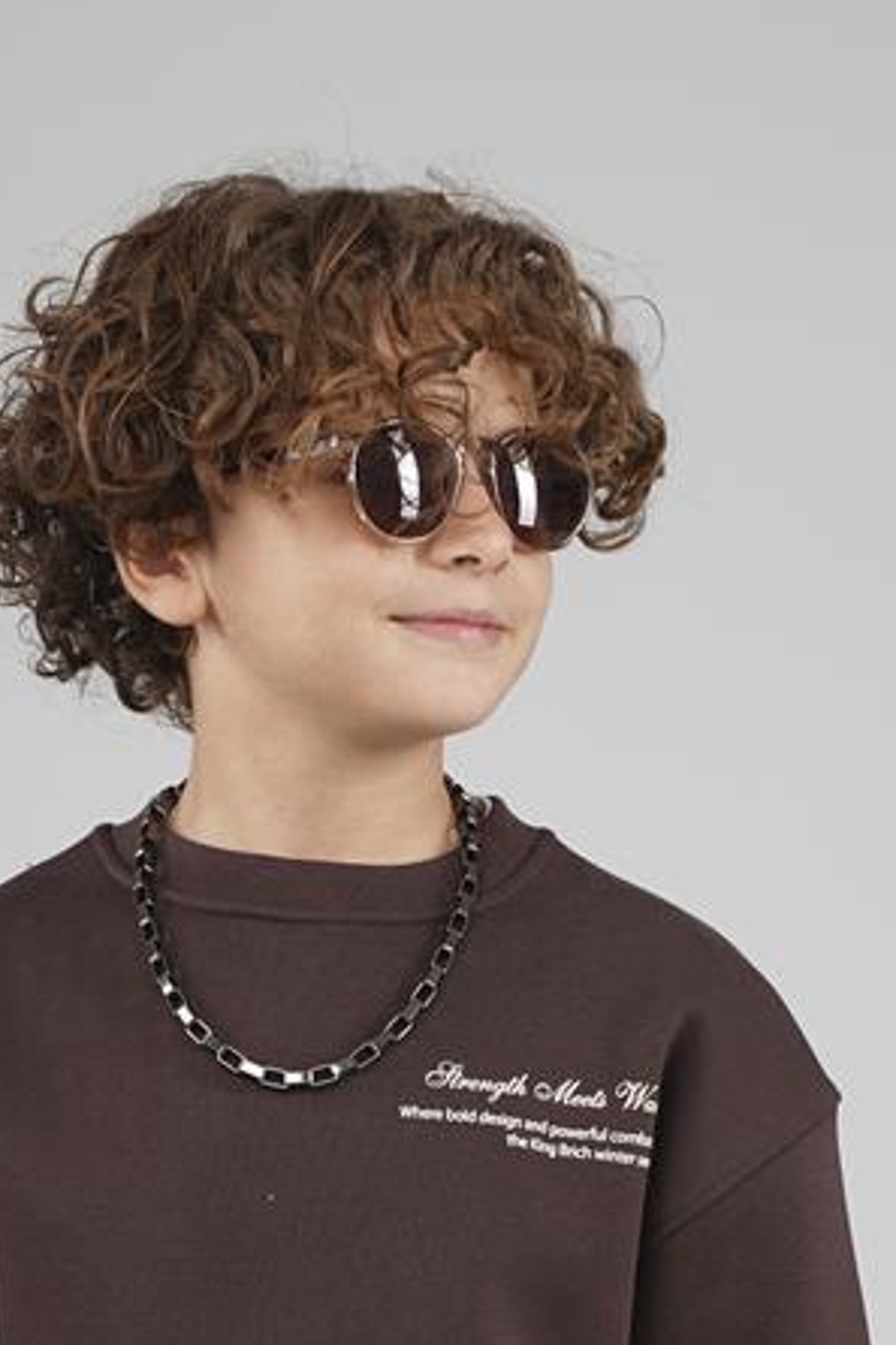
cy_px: 1200
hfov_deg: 6.5
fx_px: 7883
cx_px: 278
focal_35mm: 211
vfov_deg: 9.7
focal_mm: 75
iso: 80
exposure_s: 1/160
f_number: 8
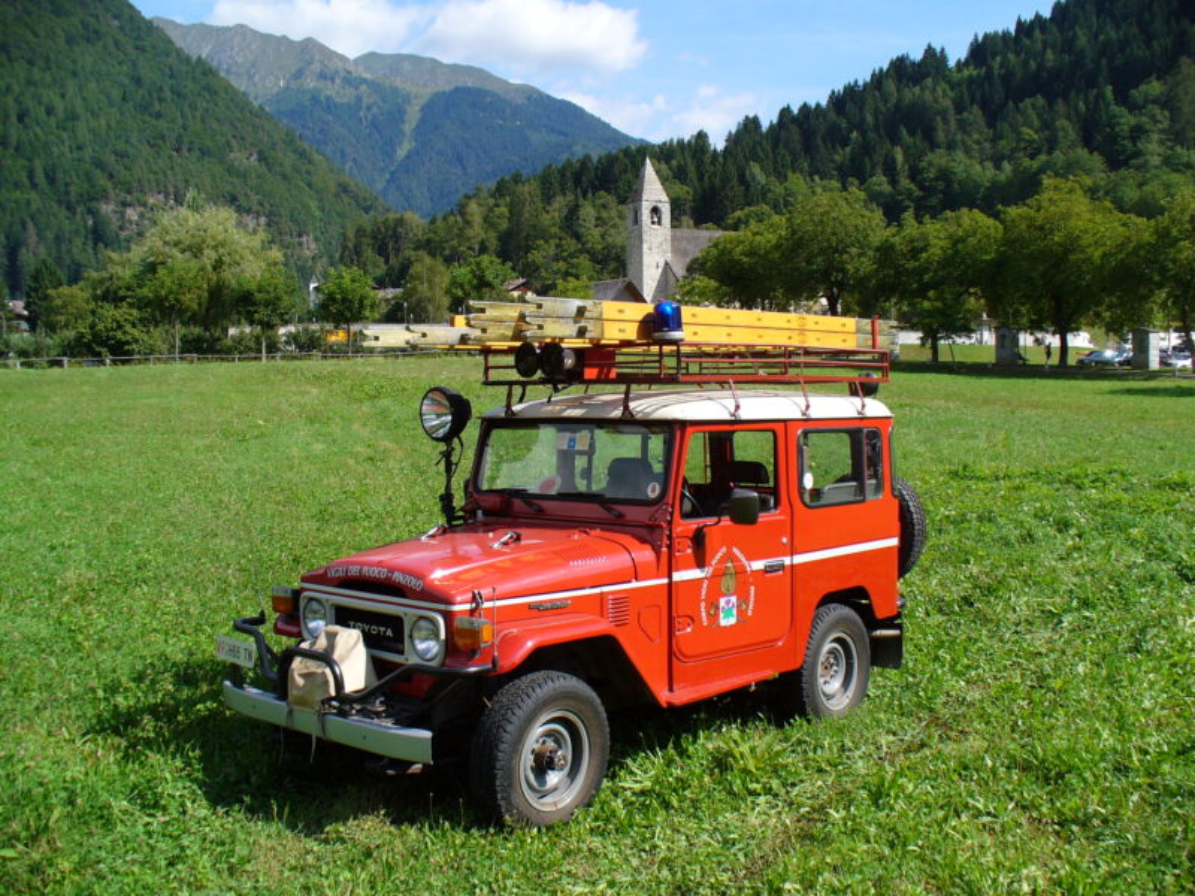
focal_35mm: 37
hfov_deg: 50.1
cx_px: 598
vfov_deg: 38.7
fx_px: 1277
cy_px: 448
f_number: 5.6
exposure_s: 1/200
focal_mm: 6.1
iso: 64
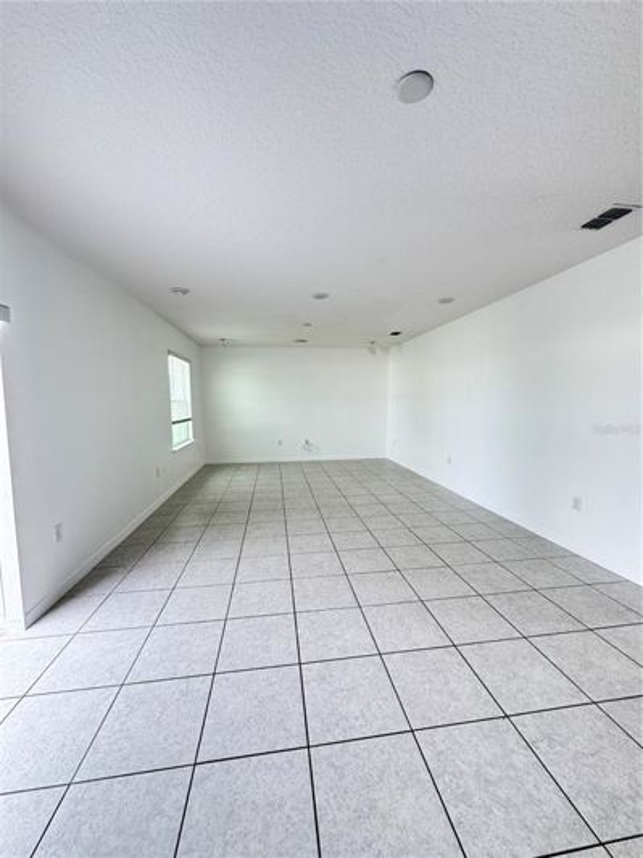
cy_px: 429
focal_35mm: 14
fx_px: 347
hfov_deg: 85.7
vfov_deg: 102.1
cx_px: 322
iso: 125
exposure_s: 1/99
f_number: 2.2
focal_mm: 2.22
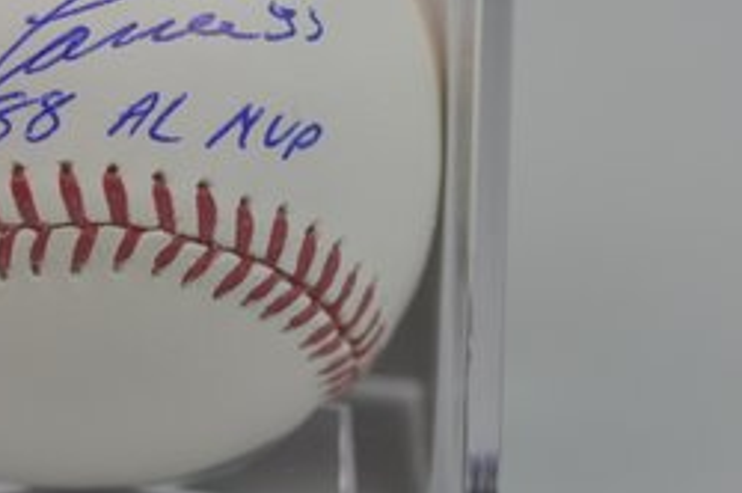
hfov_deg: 11.9
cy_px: 224
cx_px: 68
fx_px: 3520
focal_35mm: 171
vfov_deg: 8.0
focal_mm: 40
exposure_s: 1/80
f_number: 4.5
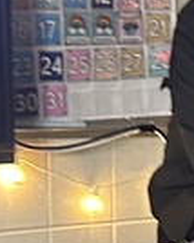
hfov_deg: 7.4
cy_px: 428
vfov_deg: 9.5
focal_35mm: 194
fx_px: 1394
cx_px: 488
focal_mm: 5.7
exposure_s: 1/60
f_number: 1.5
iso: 400
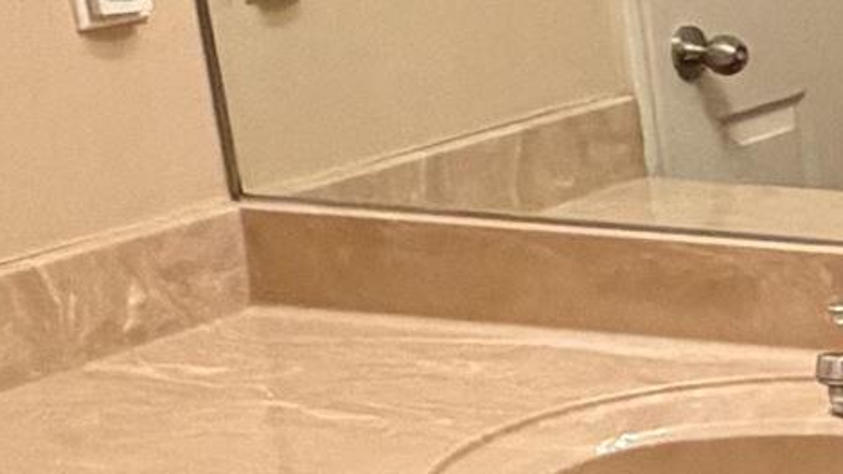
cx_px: 1736
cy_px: 316
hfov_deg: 16.1
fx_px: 2236
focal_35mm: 100
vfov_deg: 12.1
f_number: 2.2
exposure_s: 1/60
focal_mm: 2.22
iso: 500
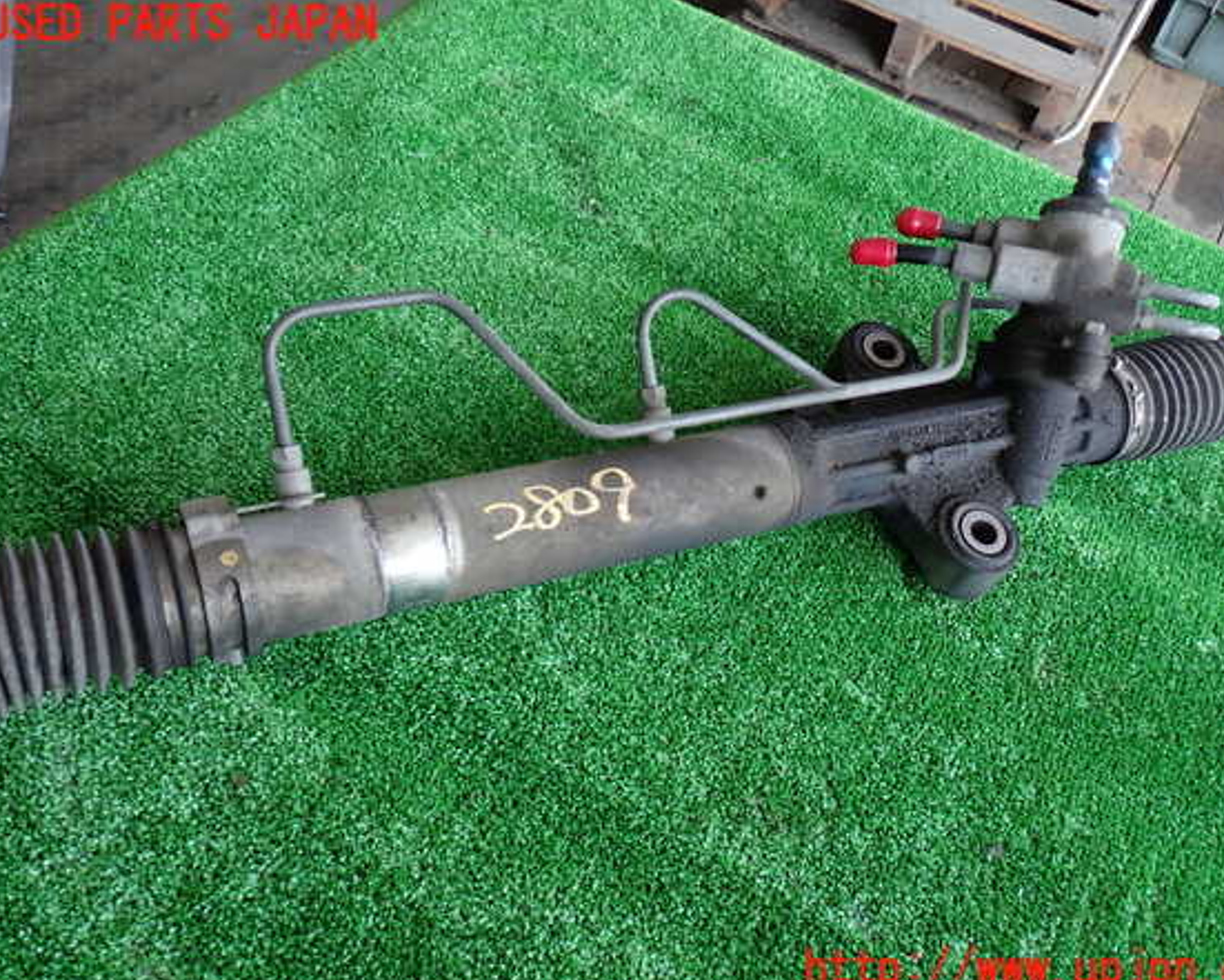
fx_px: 1232
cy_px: 498
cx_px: 640
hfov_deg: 52.8
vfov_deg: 43.4
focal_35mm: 34
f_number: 2.4
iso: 100
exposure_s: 1/60
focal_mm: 5.79
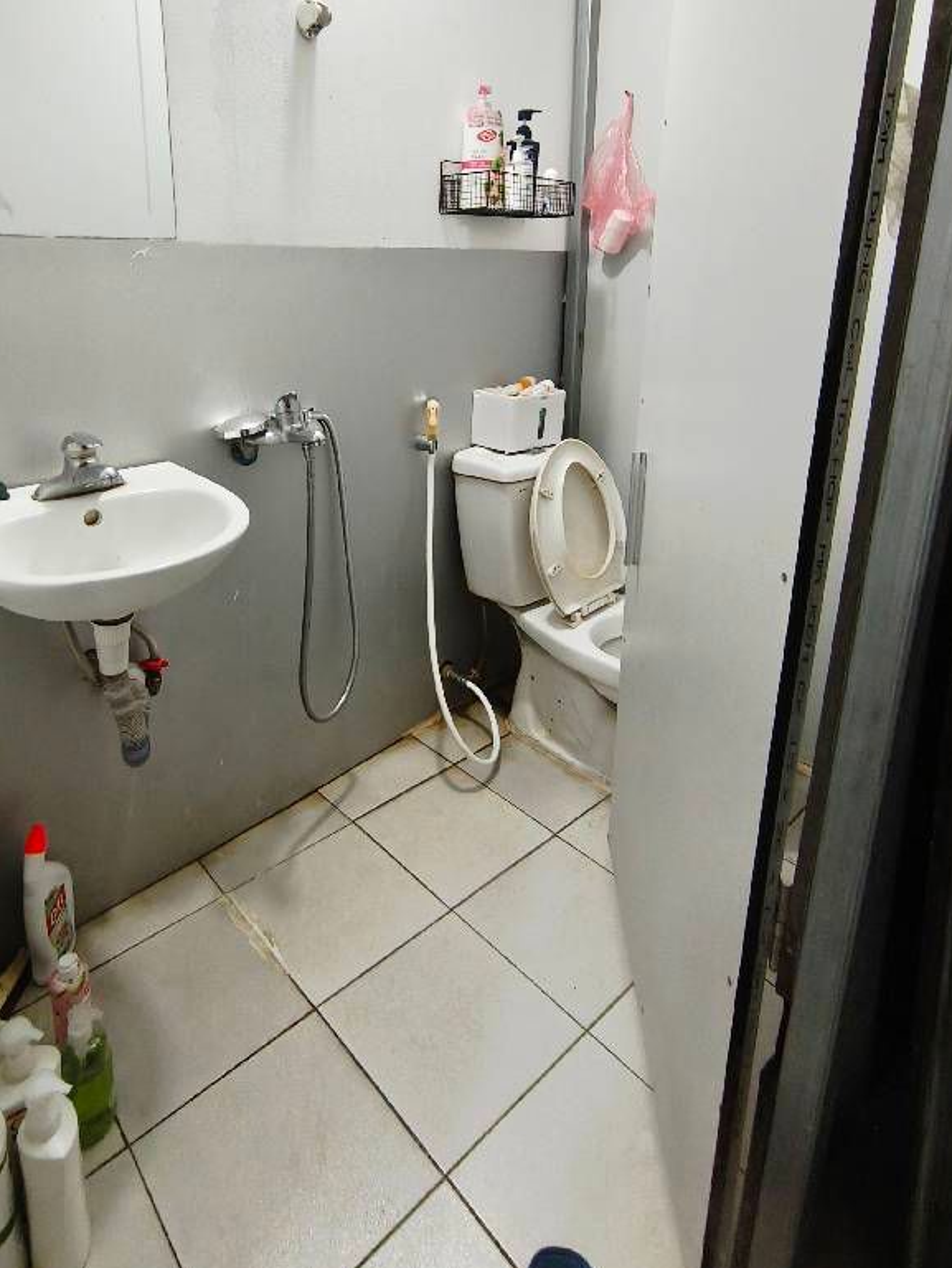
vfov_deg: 79.6
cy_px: 447
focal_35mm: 20
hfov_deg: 65.6
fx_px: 733
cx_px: 395
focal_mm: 1.65
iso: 250
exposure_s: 1/50.3
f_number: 2.2
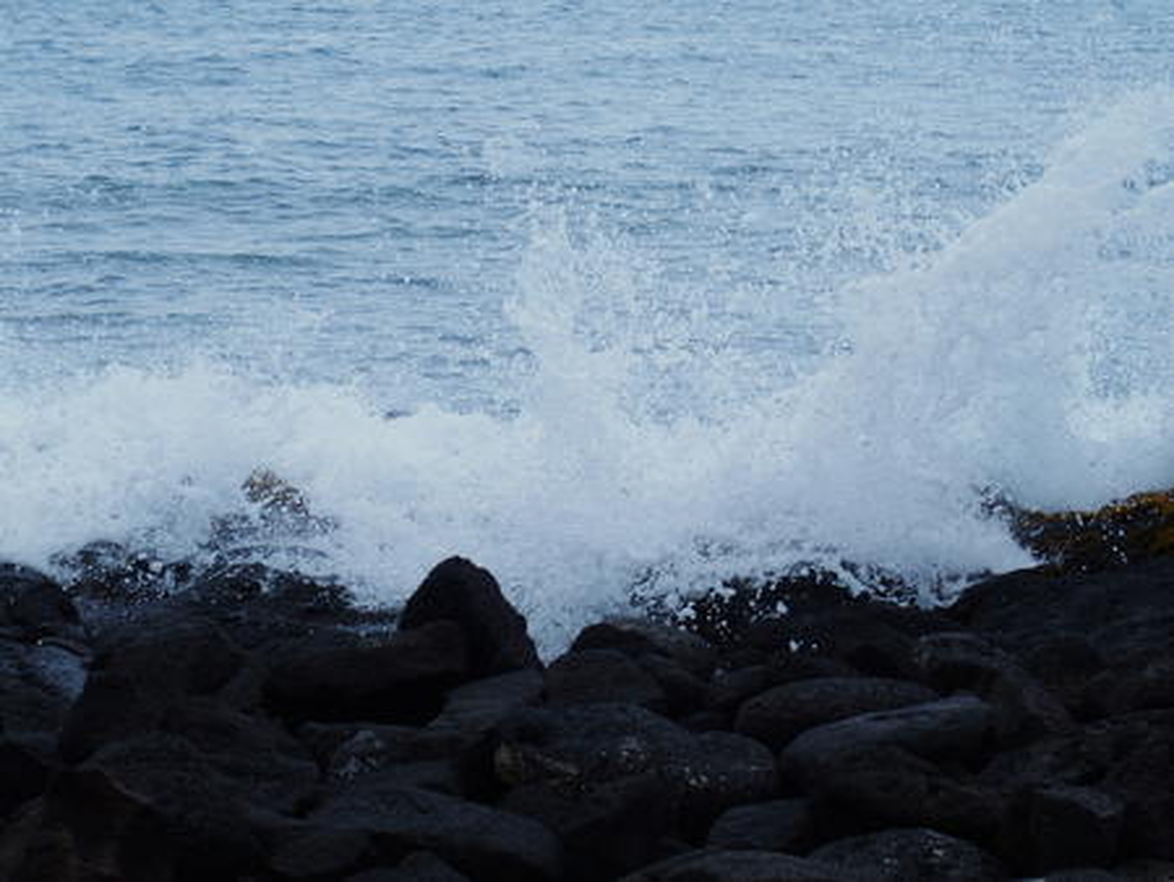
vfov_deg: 14.8
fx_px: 3393
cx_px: 587
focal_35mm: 100
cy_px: 441
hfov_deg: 19.6
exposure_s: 1/1250
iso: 100
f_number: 4
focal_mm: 21.2
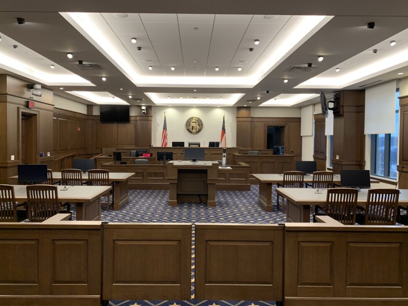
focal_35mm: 27
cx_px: 197
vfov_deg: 51.4
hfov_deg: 65.3
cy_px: 148
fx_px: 318
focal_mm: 4.25
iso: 100
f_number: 1.8
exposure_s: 1/60
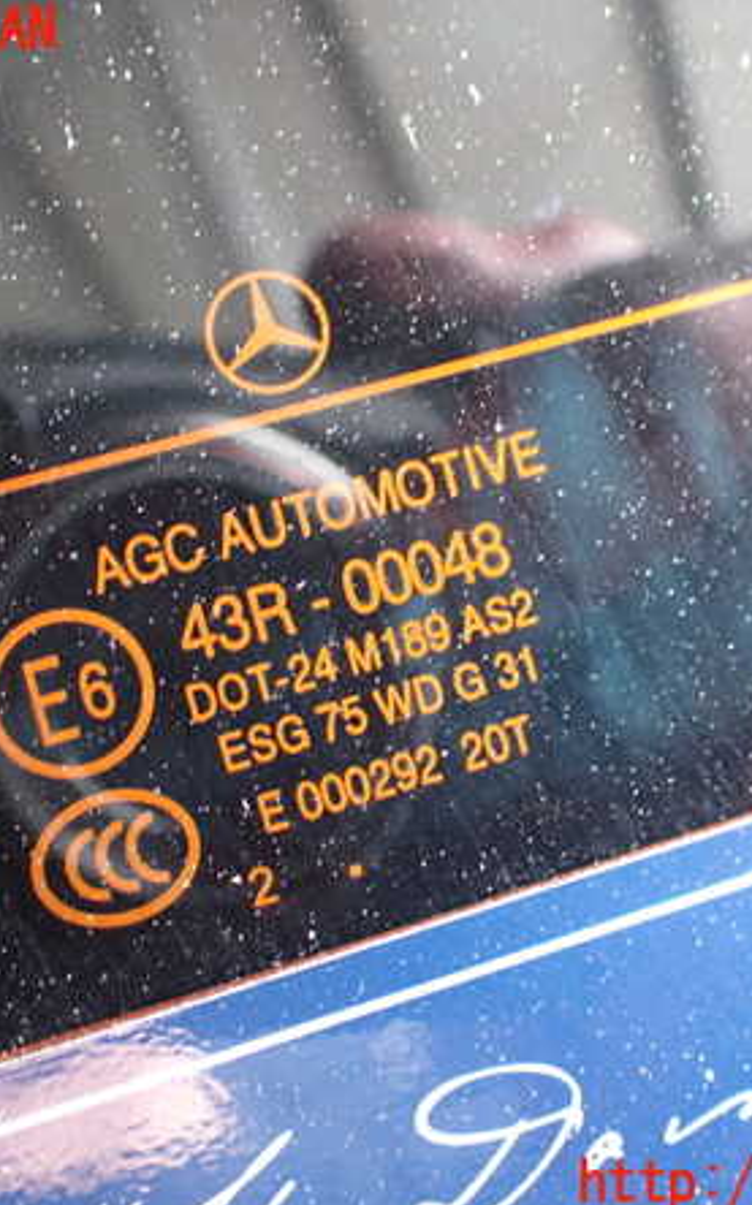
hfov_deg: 29.8
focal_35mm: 43
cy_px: 608
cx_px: 377
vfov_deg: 46.2
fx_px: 1412
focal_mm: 5.4
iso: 800
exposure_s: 1/40
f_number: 2.3
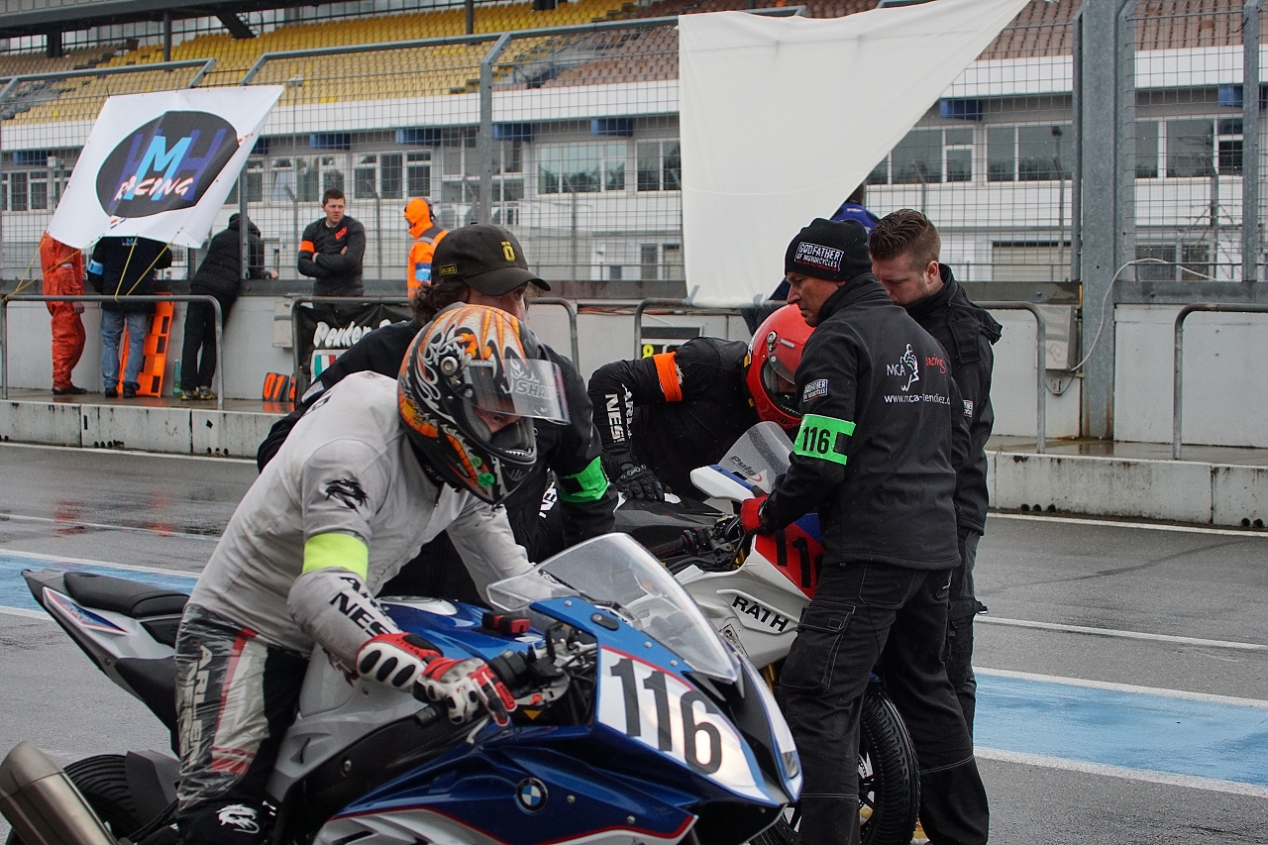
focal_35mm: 75
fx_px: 2641
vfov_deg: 18.2
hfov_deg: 27.0
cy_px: 422
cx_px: 634
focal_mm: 50
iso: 800
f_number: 5
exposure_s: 1/640
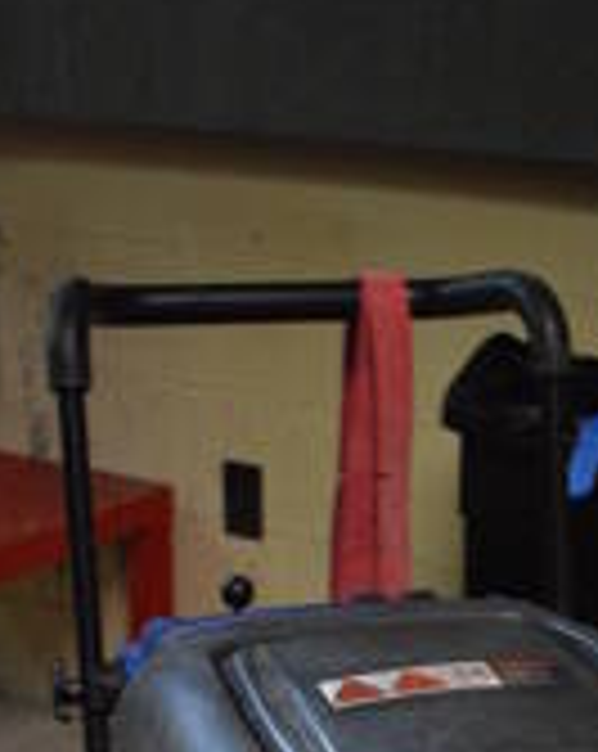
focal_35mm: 81
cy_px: 1047
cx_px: 342
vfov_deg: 20.9
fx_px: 1797
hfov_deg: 18.9
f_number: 3.8
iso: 2800
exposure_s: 1/30
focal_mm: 20
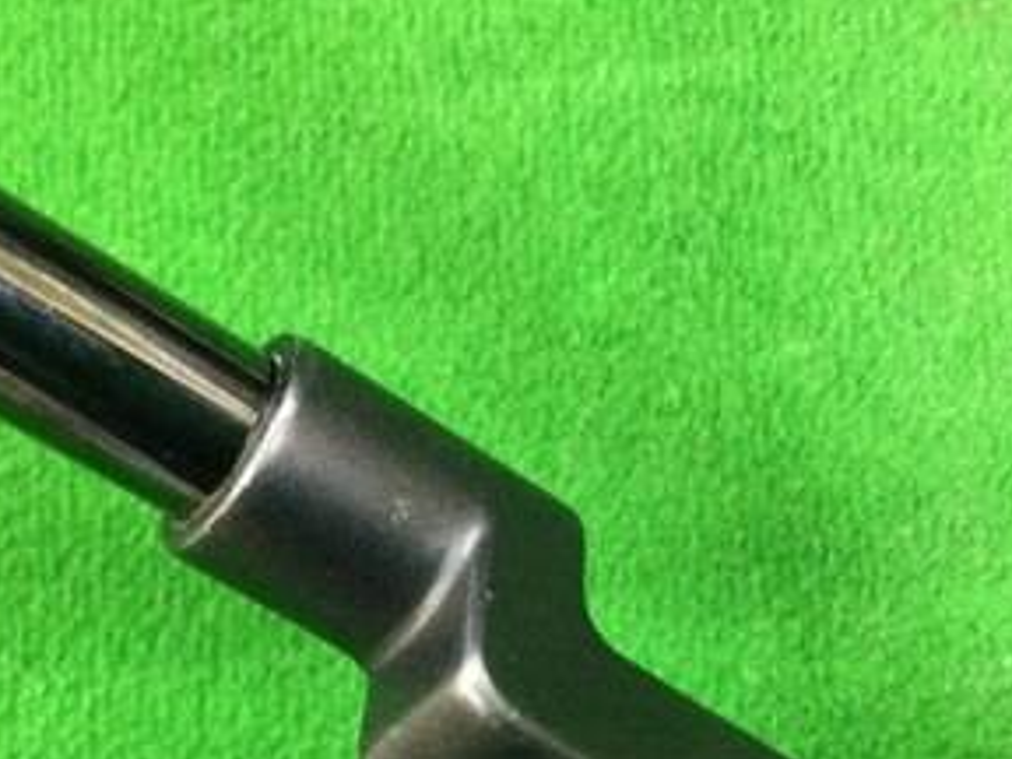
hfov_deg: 28.1
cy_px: 661
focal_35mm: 69
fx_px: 2017
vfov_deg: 20.9
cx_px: 580
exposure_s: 1/20
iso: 200
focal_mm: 3.3
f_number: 2.4
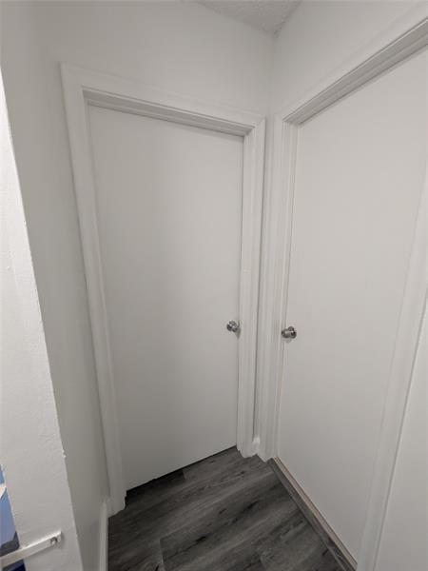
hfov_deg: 89.9
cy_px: 286
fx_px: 214
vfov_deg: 106.2
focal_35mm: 13
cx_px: 214
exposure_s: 1/30
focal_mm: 1.54
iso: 127
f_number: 2.2
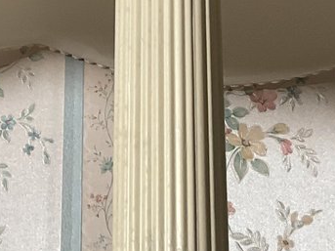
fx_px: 1238
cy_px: -212
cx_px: 70
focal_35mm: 128
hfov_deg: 15.3
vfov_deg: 10.8
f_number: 1.8
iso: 50
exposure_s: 1/50
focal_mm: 3
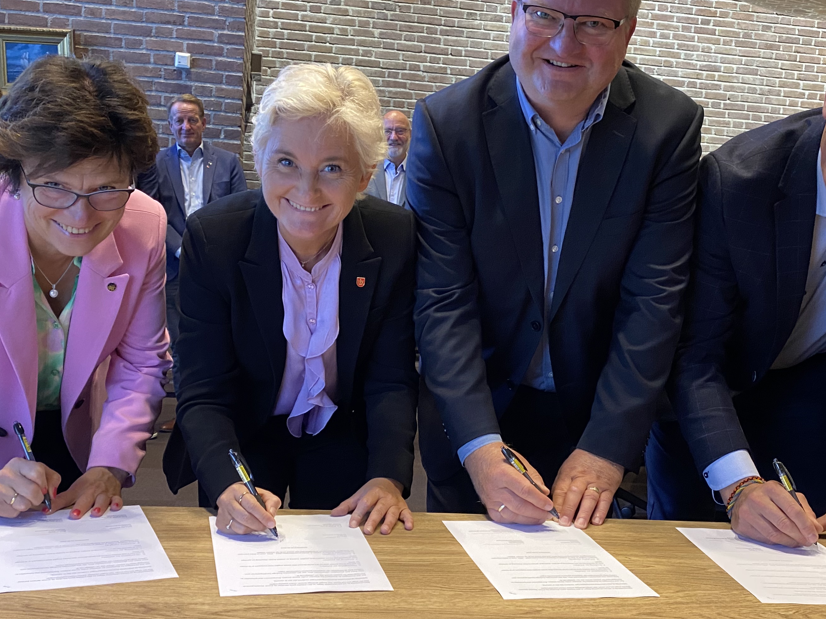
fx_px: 955
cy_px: 365
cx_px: 419
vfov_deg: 35.9
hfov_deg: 46.8
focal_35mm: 40
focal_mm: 4.25
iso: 320
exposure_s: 1/50
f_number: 1.8
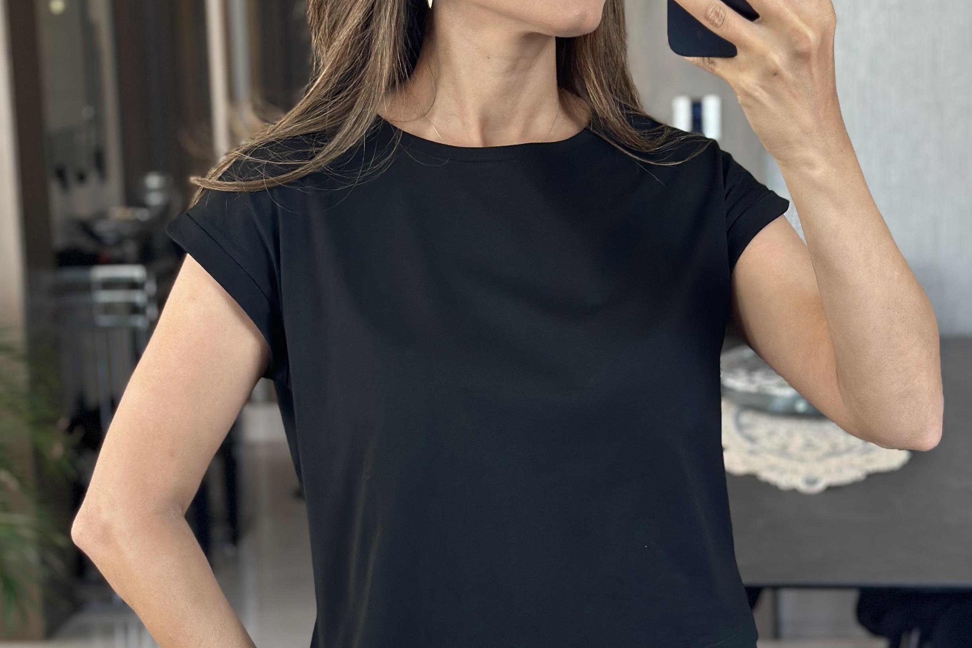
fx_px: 2214
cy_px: 309
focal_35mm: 82
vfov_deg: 16.7
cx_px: 524
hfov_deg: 24.8
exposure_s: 1/92
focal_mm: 6.86
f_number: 1.78
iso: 125
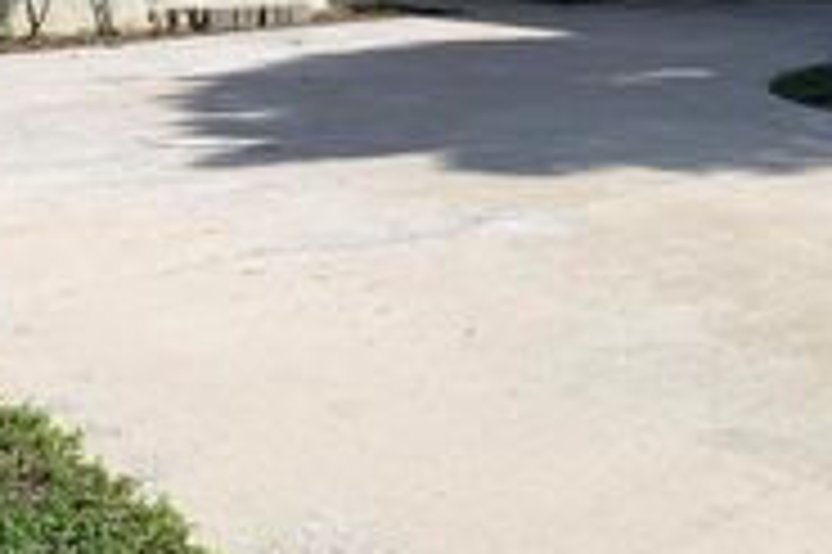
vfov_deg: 17.2
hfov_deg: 27.3
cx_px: 634
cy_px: -214
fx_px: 1686
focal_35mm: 73
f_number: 1.8
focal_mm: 4.25
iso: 25
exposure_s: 1/3289
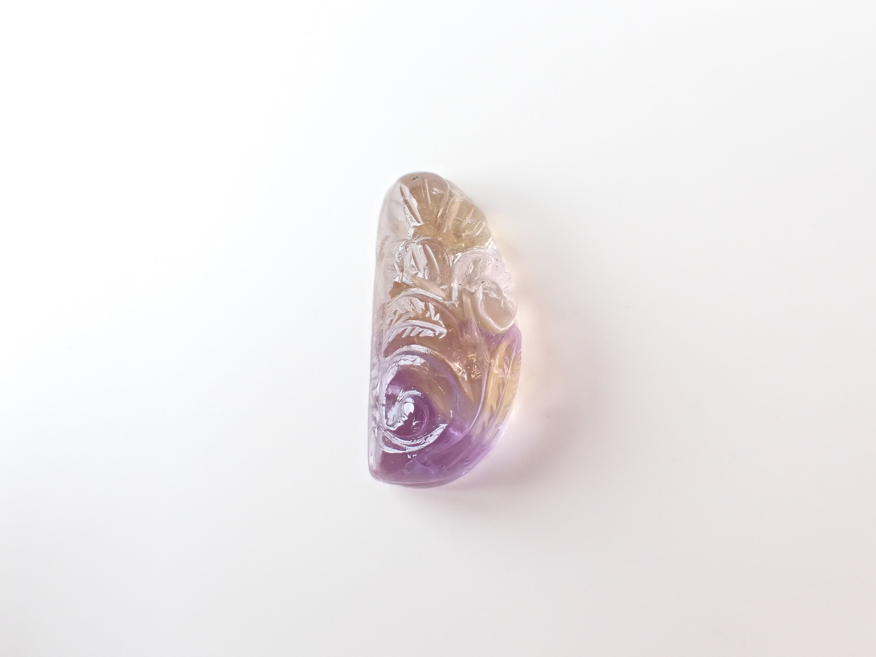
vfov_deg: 46.8
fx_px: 759
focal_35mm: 30
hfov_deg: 60.0
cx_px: 438
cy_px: 328
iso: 250
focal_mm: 5.4
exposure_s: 1/125
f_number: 3.2
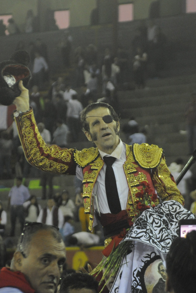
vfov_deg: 12.9
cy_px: 146
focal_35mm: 159
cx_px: 93
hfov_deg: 8.6
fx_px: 1298
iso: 1600
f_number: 2.8
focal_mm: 70
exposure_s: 1/125
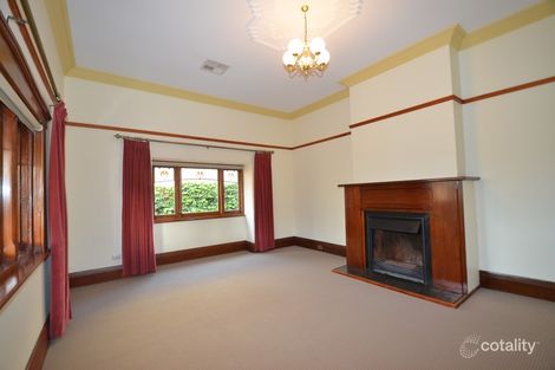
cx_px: 278
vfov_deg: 77.3
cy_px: 185
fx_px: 231
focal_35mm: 15
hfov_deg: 100.4
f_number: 4
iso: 720
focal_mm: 10
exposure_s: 1/60
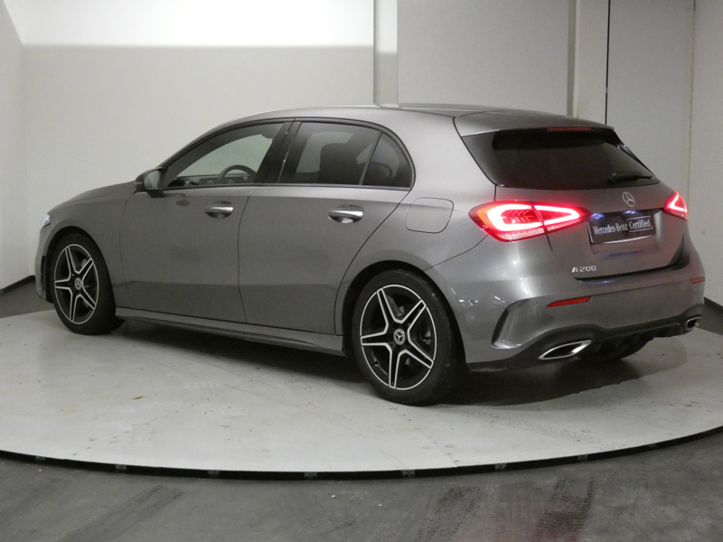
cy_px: 271
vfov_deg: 25.2
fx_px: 1211
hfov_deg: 33.2
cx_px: 362
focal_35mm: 58
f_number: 4.1
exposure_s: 1/60
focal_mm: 10.4
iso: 1600
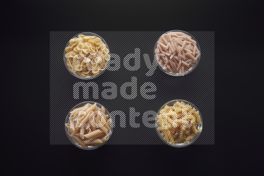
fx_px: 367
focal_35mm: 50
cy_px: 88
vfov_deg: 27.0
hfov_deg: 39.6
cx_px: 132
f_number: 8
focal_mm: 50
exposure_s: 1/100
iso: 100
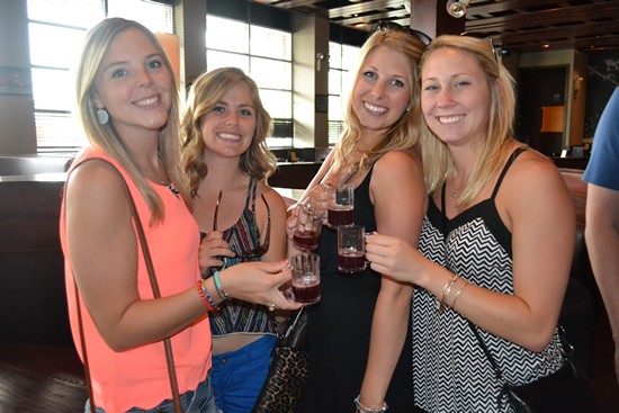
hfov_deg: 61.9
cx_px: 310
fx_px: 516
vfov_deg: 43.6
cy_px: 206
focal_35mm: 30
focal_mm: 20
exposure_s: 1/60
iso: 3200
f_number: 3.8
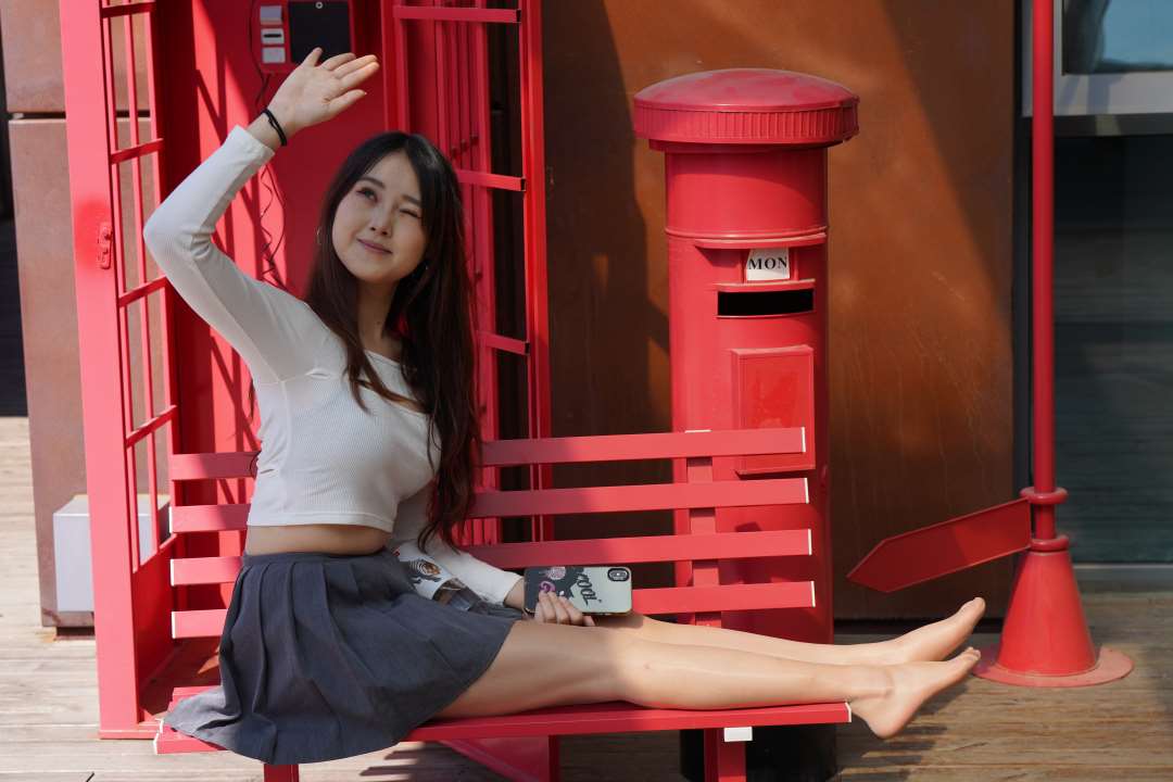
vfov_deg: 16.9
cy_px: 391
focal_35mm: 81
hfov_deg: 25.1
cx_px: 586
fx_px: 2639
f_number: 7.1
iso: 250
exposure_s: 1/500
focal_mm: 81
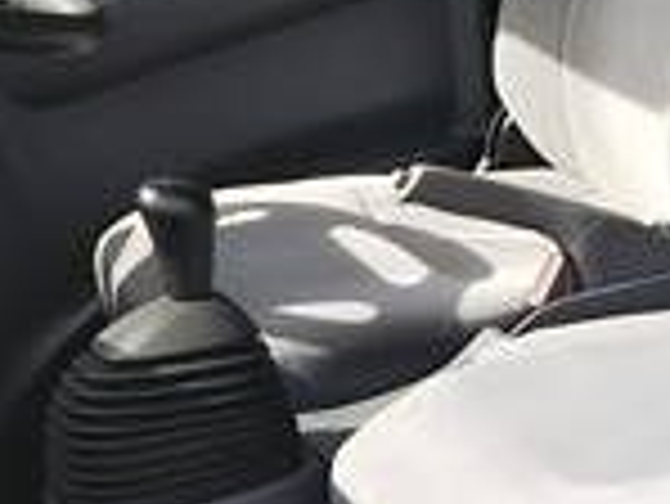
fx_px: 2499
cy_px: -32
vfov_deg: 11.4
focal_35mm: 129
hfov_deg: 14.0
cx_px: 1111
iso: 20
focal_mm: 4
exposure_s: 1/282
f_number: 2.2
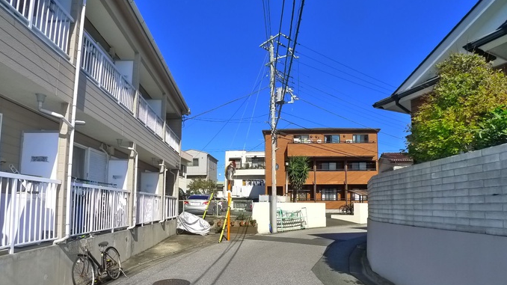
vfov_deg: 42.4
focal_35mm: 27
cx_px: 254
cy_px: 186
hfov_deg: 69.9
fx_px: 363
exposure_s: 1/1000
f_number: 4
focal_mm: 5.1
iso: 400
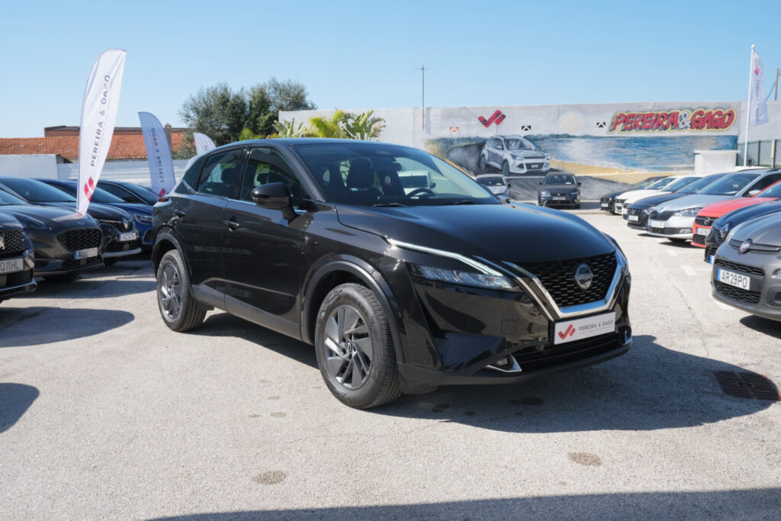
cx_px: 390
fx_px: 673
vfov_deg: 42.3
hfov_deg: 60.3
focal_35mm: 31
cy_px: 260
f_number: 9
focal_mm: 20.9
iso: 160
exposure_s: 1/160
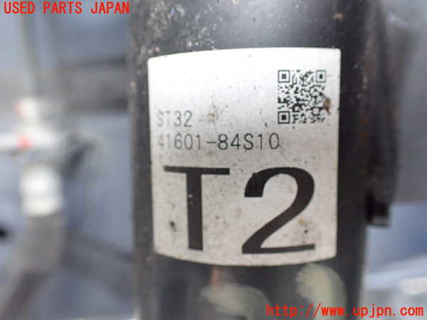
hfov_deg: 60.0
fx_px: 370
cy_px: 160
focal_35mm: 30
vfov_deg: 46.8
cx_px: 214
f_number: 2.3
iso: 800
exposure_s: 1/100
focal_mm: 5.4
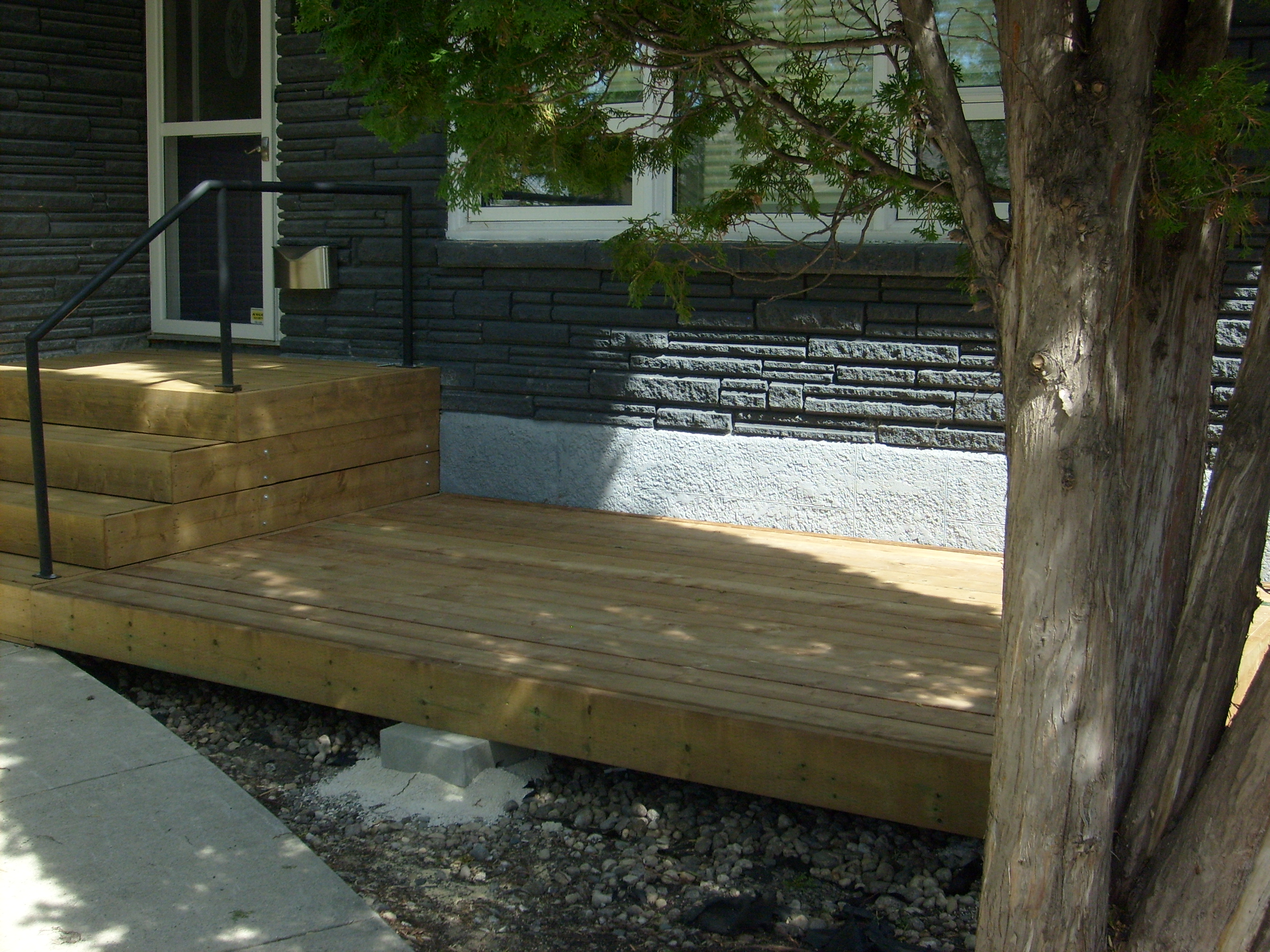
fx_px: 1578
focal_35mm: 43
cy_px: 476
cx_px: 635
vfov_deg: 33.6
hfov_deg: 43.9
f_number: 3
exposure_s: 1/350
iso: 80
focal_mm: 7.2
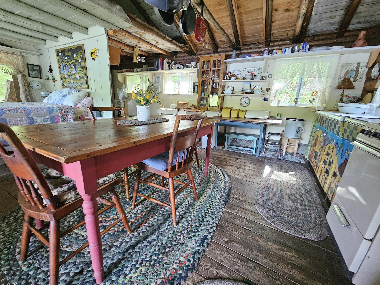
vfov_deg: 89.9
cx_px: 190
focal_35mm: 13
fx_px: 143
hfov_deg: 106.2
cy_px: 142
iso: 800
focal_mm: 2.2
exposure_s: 1/24
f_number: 2.2
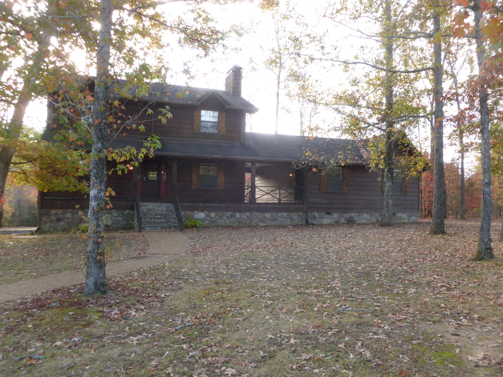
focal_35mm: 28
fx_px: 407
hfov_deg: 63.4
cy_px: 188
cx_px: 252
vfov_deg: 49.7
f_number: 3.3
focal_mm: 5
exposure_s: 1/100
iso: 100
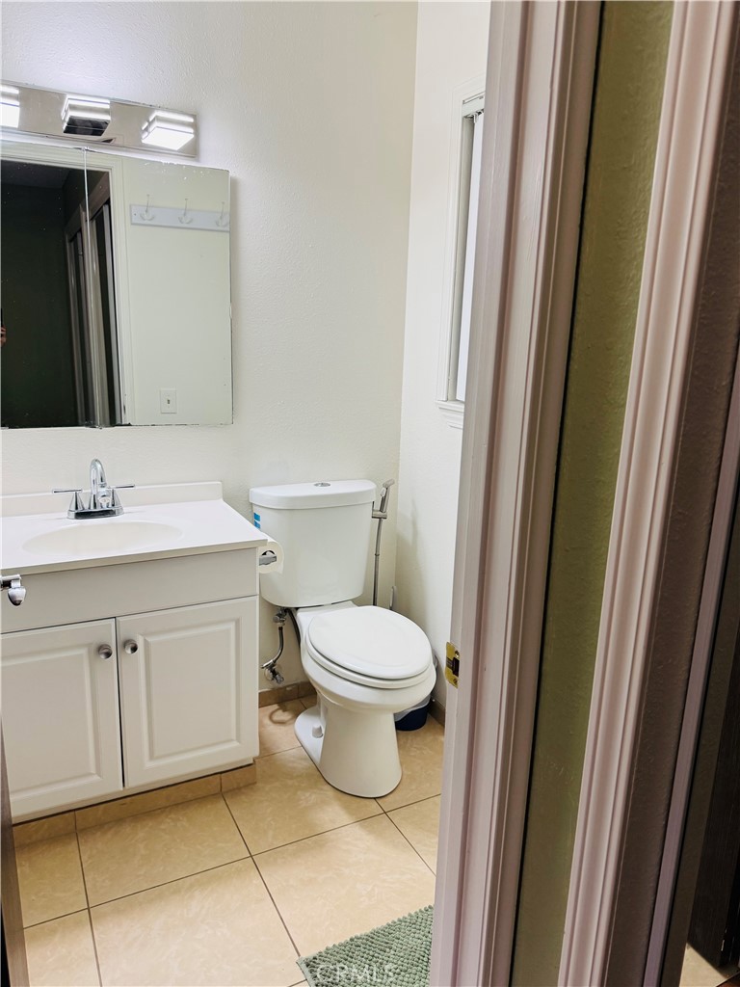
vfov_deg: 71.6
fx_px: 684
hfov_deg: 56.8
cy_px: 494
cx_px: 370
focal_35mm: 24
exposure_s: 1/120
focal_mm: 6.76
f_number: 1.78
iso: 200
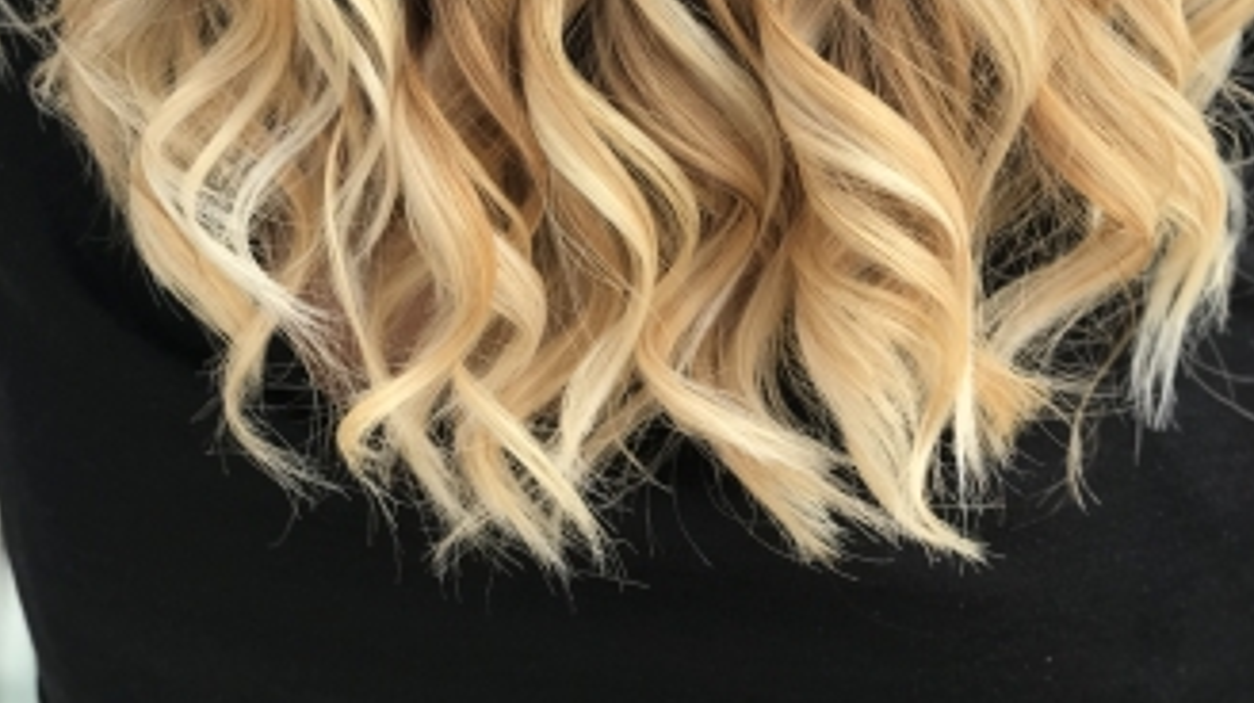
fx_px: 3356
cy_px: -201
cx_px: 746
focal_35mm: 101
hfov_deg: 21.1
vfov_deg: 11.7
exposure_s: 1/300
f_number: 2.8
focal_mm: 6.6
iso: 20
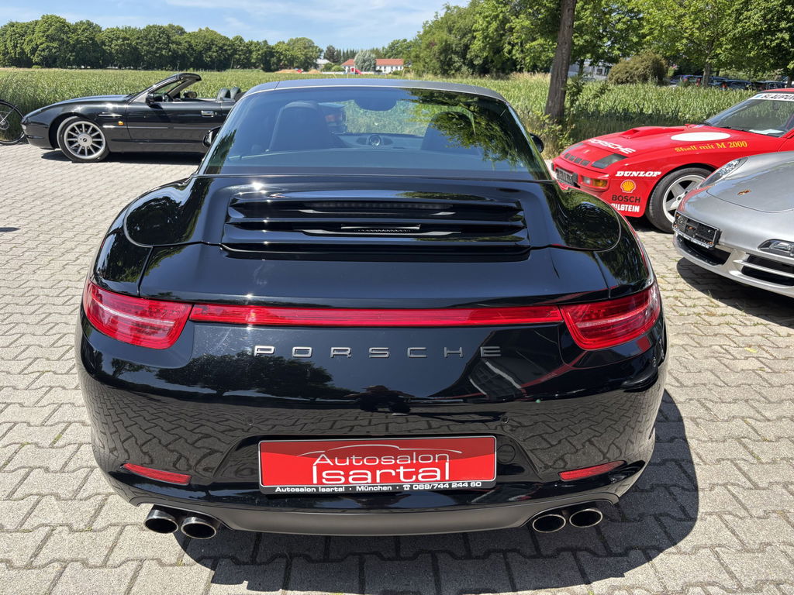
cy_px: 298
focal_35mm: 26
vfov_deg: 53.1
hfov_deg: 67.3
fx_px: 596
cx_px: 397
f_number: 1.6
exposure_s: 1/1037
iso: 50
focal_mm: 5.96
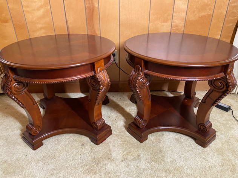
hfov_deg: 67.3
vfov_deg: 53.0
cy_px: 89
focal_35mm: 26
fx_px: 179
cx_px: 119
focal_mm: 4.25
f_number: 1.8
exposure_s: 1/40
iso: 320
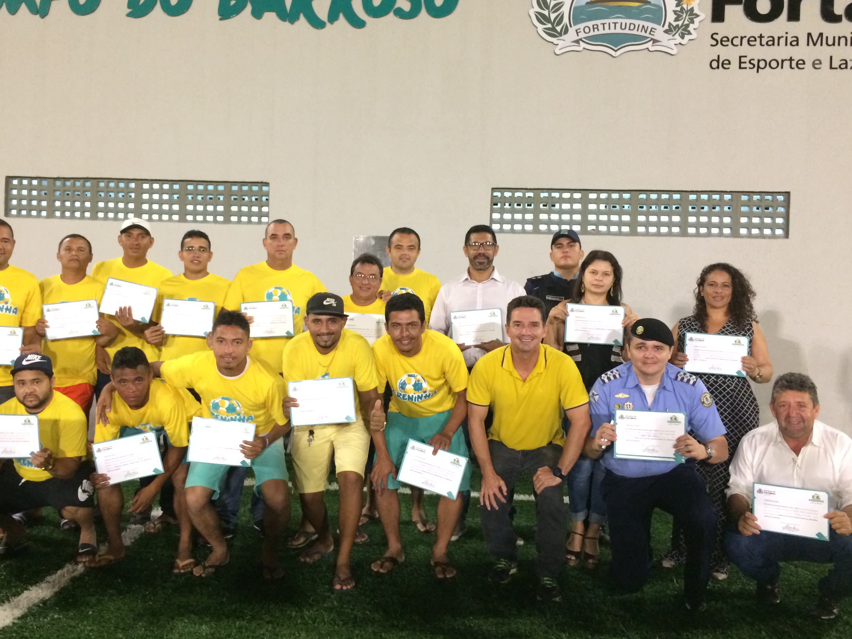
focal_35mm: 33
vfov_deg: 42.9
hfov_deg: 55.3
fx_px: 812
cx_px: 386
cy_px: 310
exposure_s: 1/15
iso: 250
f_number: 2.2
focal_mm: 4.15
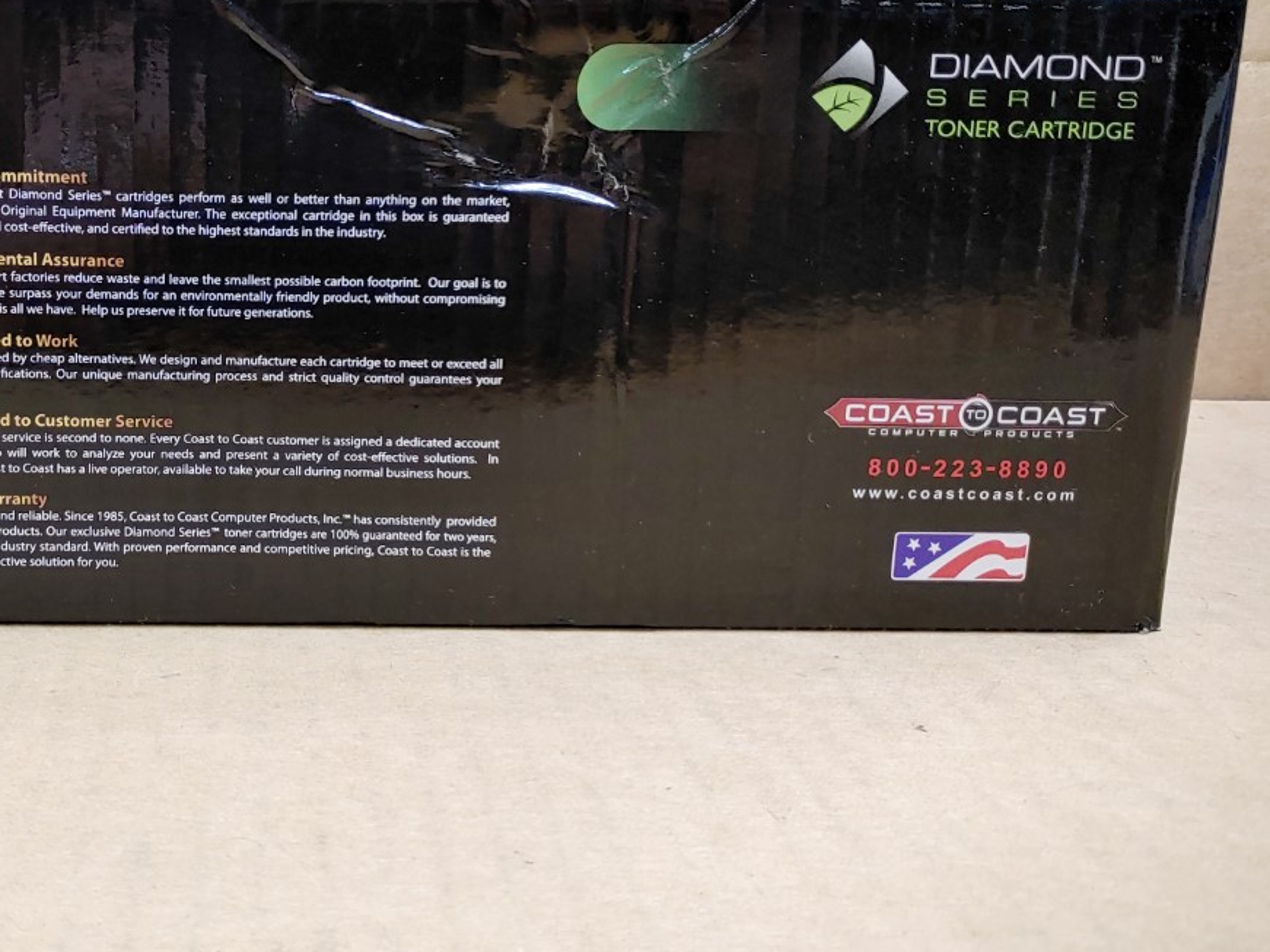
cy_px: 338
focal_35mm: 43
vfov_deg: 33.4
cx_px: 245
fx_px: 1577
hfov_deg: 41.8
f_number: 1.8
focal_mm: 4.36
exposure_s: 1/120
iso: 50
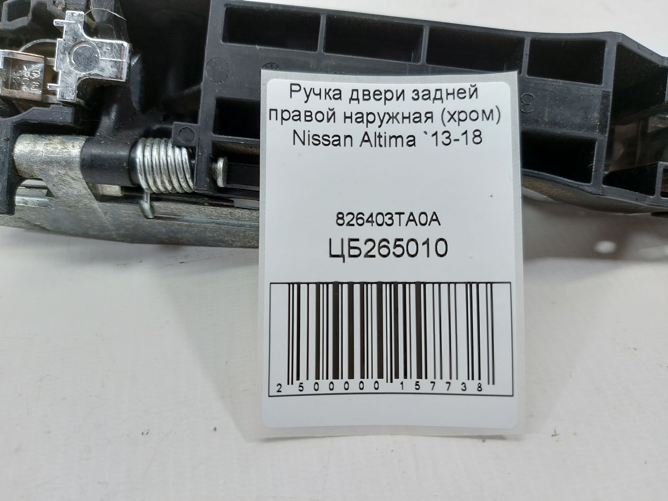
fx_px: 463
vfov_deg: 56.8
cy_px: 250
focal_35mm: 24
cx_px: 334
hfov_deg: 71.6
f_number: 1.8
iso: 64
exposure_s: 1/50
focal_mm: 5.23
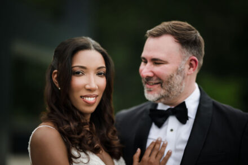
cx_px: 124
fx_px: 585
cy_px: 82
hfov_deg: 23.9
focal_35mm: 85
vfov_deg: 16.1
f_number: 1.2
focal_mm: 85
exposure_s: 1/4000
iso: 64
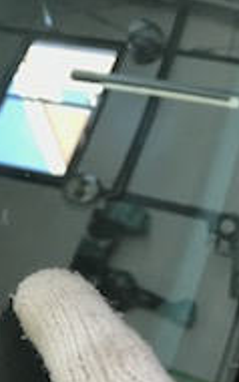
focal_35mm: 75
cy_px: 249
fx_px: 780
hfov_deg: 16.2
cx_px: -96
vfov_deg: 27.3
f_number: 1.8
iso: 25
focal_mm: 3.99
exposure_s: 1/30
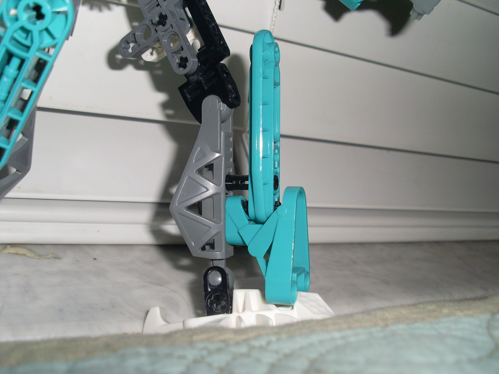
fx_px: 548
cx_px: 250
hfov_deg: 49.0
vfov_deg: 37.7
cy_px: 187
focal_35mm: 38
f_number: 7.7
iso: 100
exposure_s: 1/45
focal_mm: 6.3
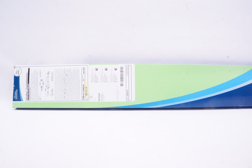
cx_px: 126
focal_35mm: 27
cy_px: 84
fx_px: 189
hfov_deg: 67.4
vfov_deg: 47.8
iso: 1600
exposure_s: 1/20
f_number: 18
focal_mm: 18
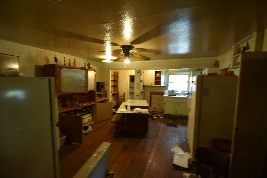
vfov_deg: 77.4
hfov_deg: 100.4
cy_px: 89
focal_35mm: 15
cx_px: 134
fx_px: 111
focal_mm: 10
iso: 200
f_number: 3.5
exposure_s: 1/8
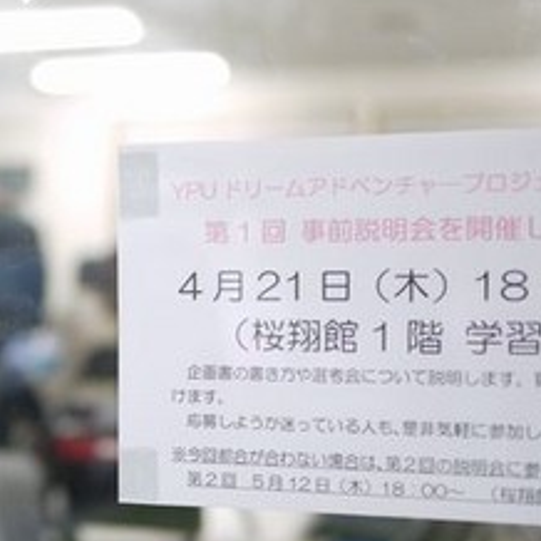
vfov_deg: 21.3
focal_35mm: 81
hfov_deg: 20.8
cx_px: 20
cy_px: 336
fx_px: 1432
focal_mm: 20
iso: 100
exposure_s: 1/80
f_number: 1.8
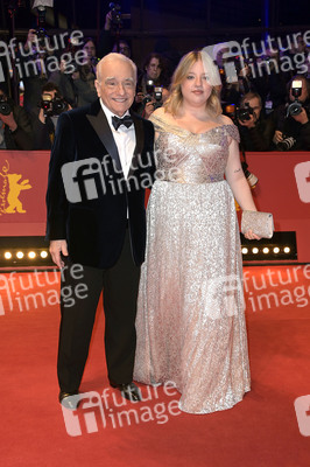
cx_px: 155
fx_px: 647
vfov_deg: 39.6
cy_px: 234
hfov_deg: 26.9
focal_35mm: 50
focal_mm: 50
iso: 1250
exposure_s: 1/250
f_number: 5.6
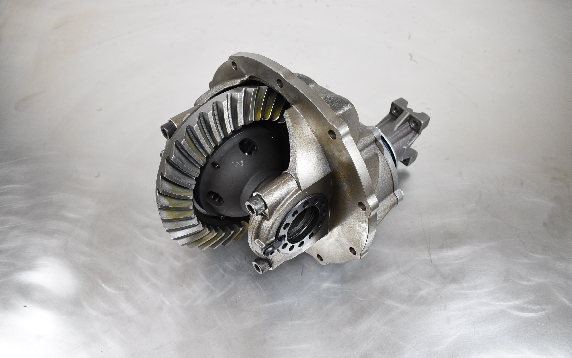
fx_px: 483
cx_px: 283
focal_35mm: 31
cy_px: 190
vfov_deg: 40.6
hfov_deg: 61.2
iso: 1250
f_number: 5.6
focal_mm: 20
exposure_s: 1/125
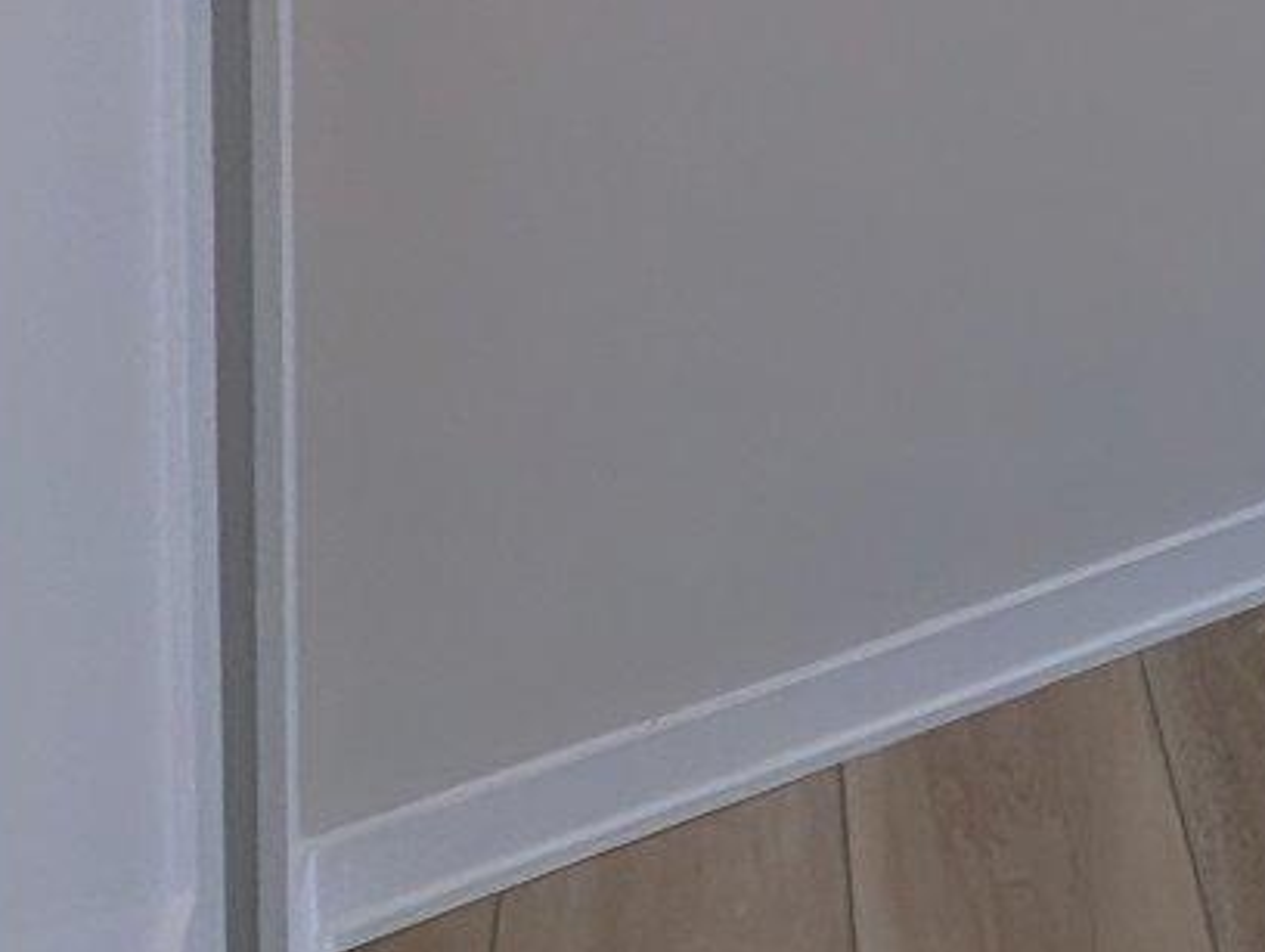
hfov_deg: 16.7
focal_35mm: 60
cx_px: 2837
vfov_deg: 16.8
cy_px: -1051
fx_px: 2195
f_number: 1.7
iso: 64
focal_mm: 2.02
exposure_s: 1/976
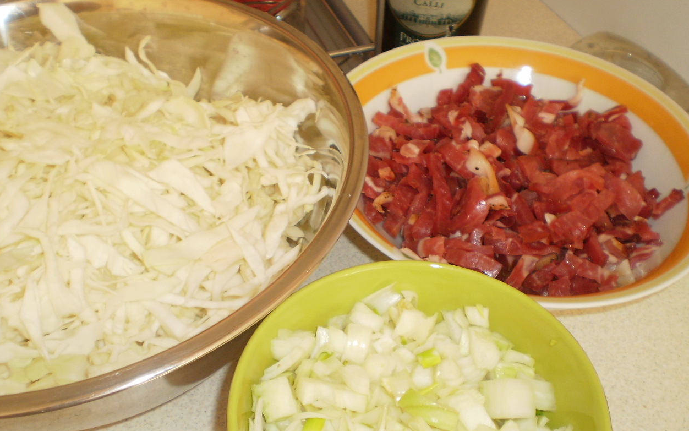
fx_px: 732
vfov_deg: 32.8
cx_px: 337
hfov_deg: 50.4
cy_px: 225
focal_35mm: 39
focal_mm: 6.3
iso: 125
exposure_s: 1/30
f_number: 3.1
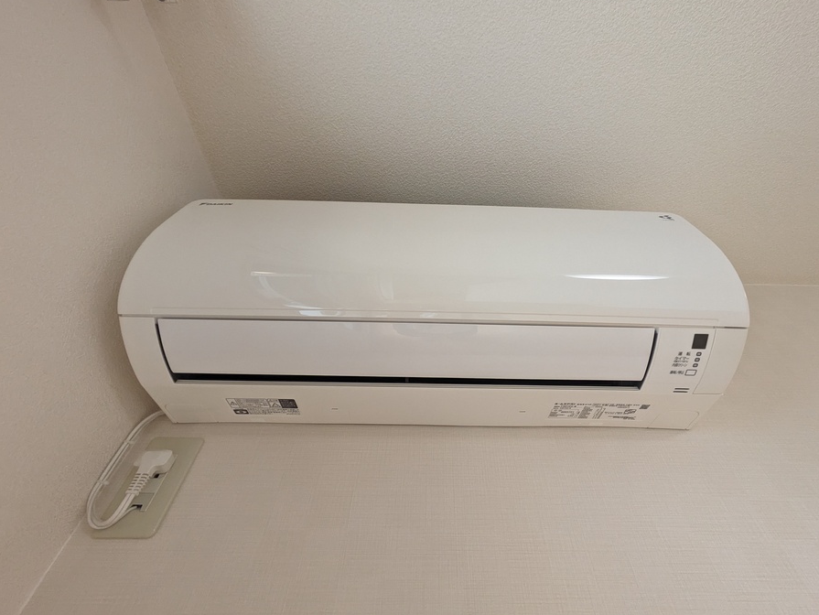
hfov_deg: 98.0
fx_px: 355
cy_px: 303
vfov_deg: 81.8
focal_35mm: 15
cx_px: 434
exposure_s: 1/120
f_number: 2.2
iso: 199
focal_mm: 1.83
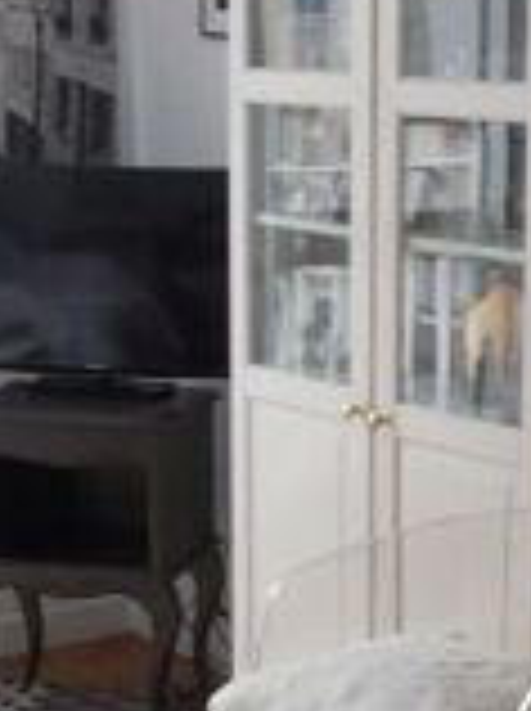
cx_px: 410
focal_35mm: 103
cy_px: 317
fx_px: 2112
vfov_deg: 19.1
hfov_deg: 14.3
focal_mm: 6.9
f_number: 3.9
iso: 125
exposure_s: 1/30
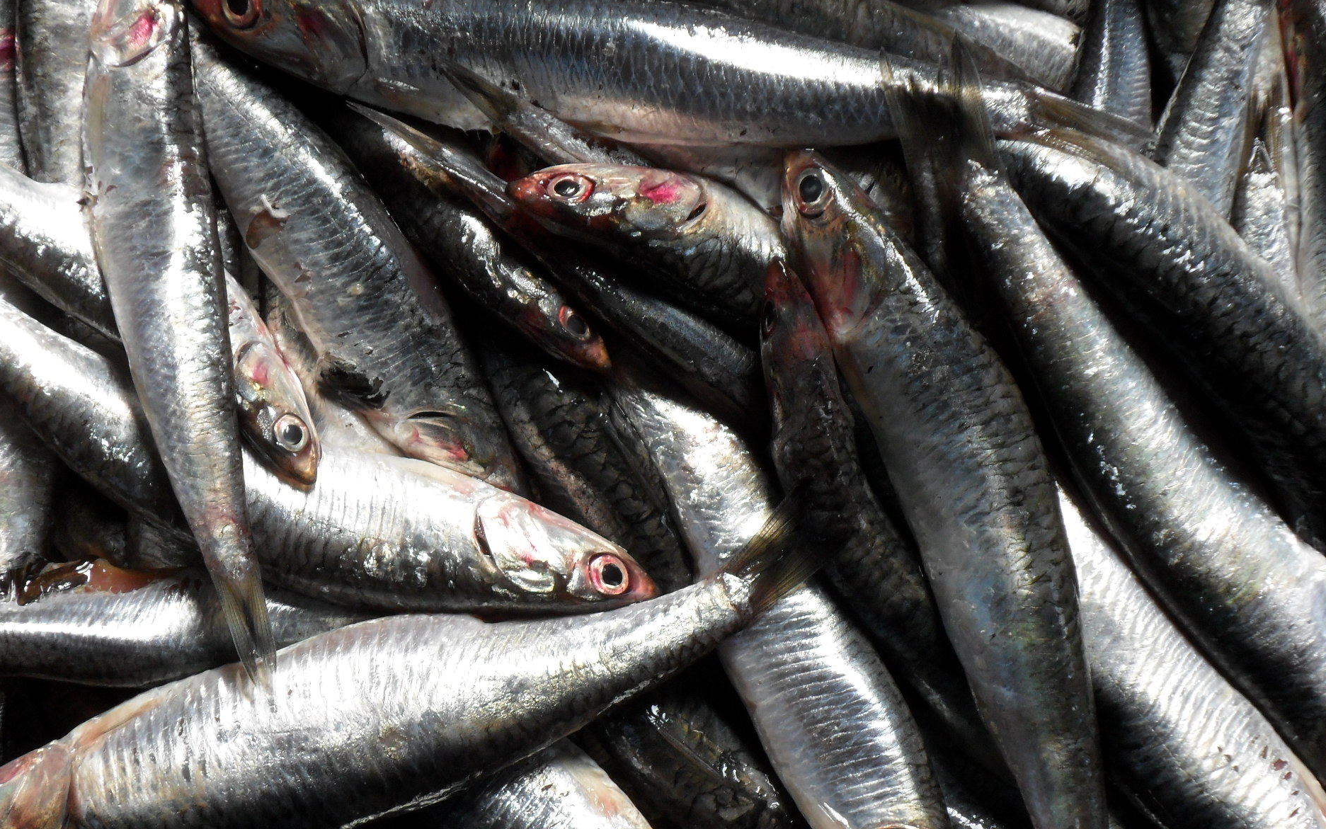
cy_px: 433
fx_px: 2638
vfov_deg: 17.9
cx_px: 656
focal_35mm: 73
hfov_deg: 28.2
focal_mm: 11.2
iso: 100
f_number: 5.6
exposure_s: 1/60
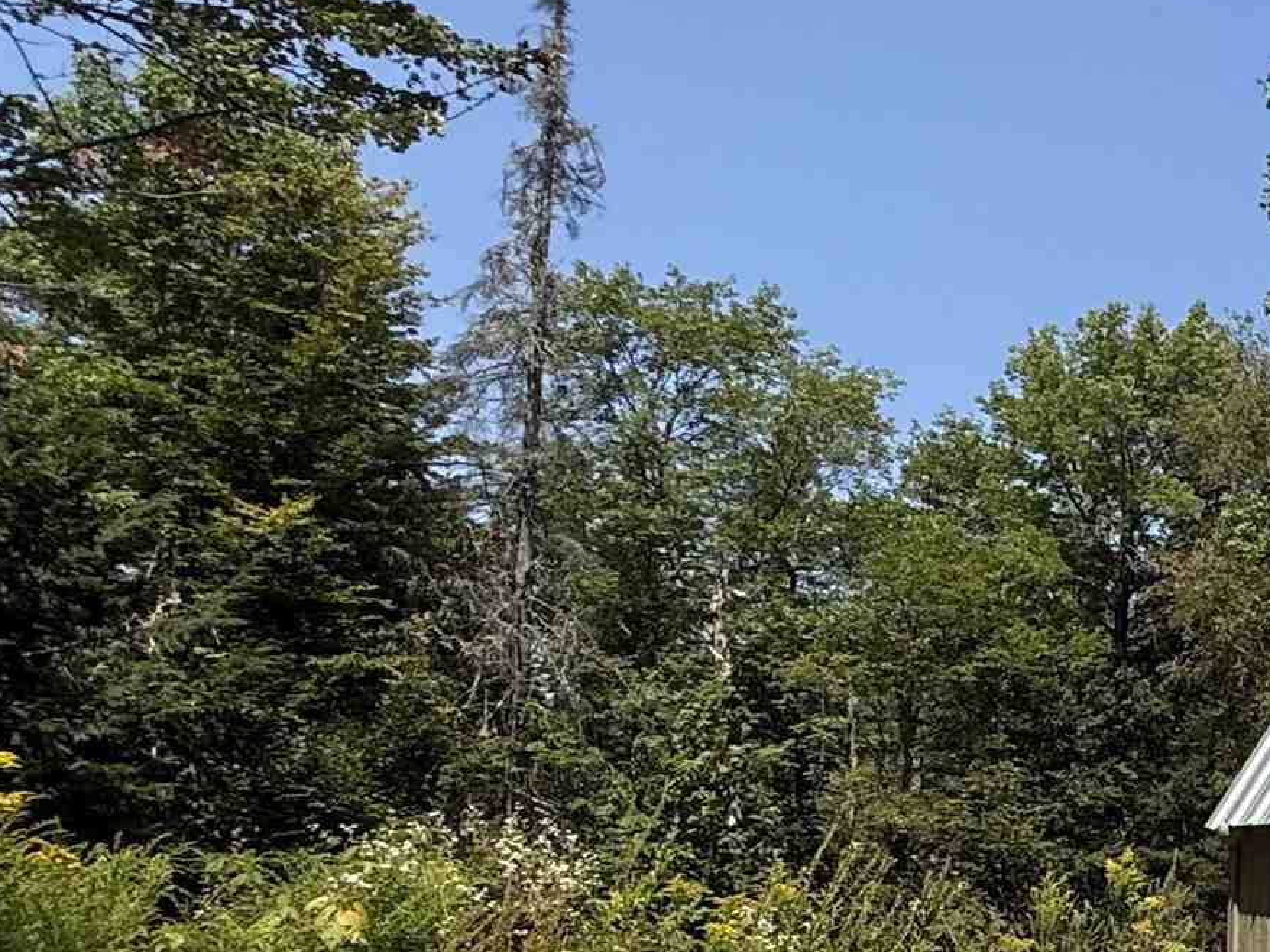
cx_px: 1891
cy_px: 770
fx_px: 1797
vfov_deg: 29.0
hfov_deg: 27.4
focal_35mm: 49
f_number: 2.2
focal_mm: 2.22
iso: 50
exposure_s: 1/2092
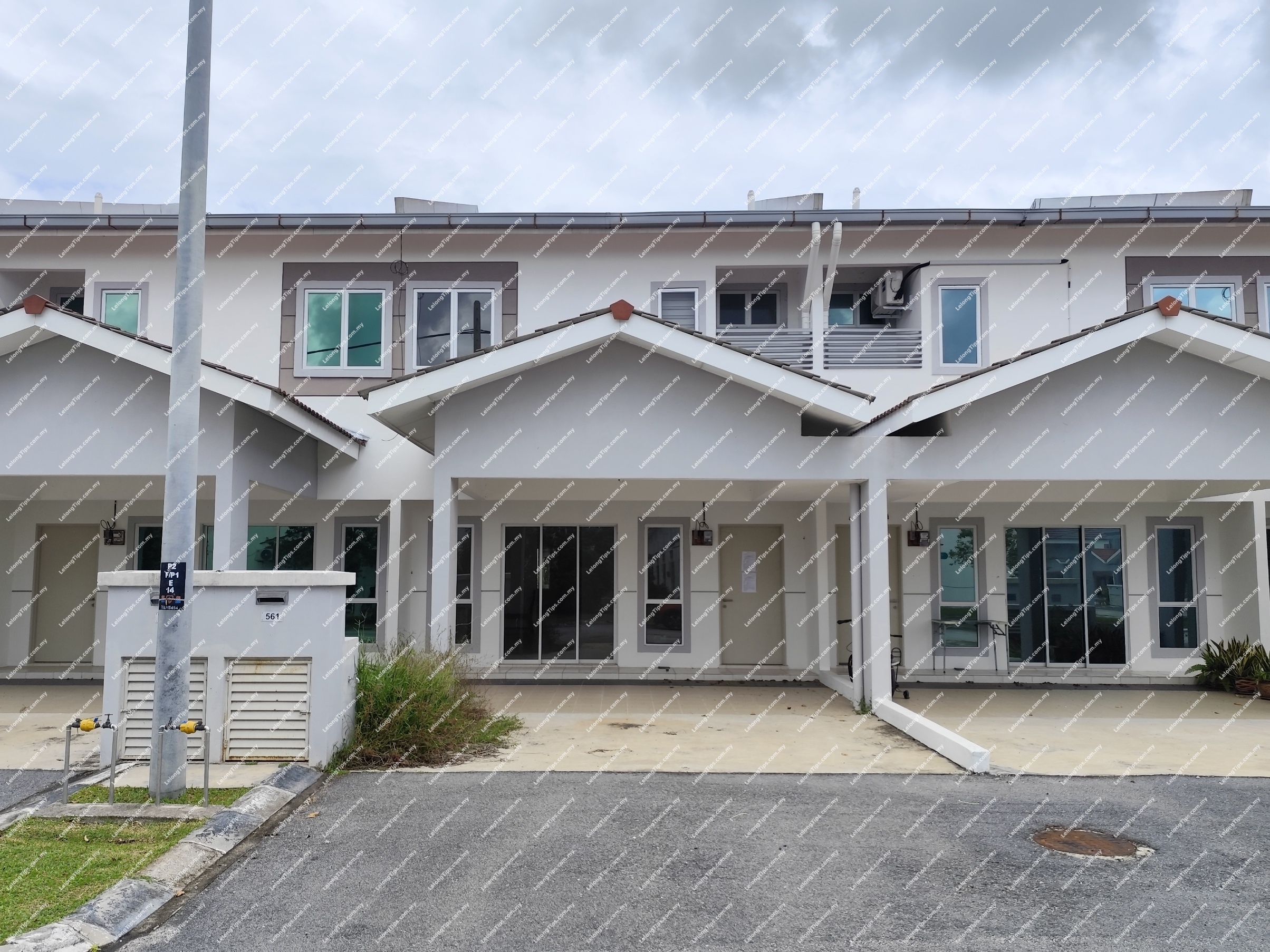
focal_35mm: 23
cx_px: 635
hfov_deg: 73.9
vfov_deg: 58.9
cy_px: 476
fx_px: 844
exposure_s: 1/1139
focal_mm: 6.14
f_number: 1.65
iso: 50
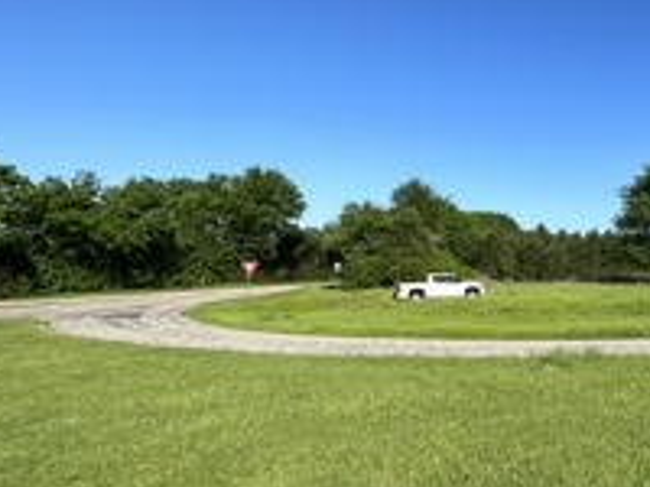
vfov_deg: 49.5
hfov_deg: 55.7
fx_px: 526
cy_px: 205
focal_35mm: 28
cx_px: 575
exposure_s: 1/1916
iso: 50
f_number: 2.2
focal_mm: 2.22
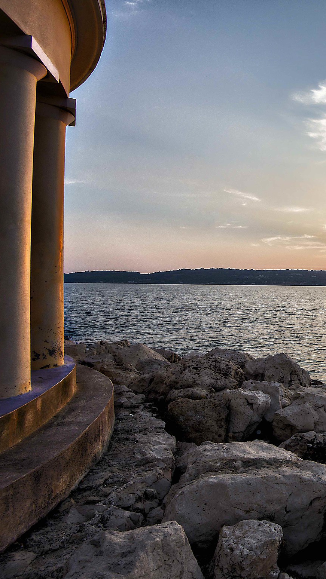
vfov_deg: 71.9
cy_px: 295
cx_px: 416
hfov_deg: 33.5
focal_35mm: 26
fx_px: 399
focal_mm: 16
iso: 400
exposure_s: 1/125
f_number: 11
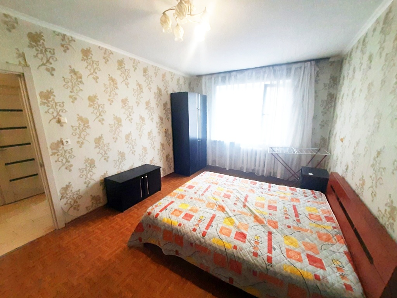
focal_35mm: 13
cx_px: 198
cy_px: 149
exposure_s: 1/50
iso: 200
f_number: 2.2
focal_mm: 1.42
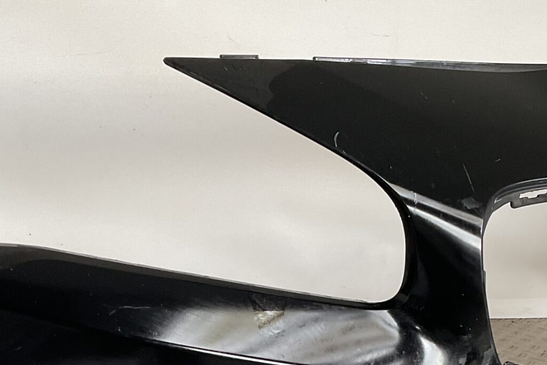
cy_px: 403
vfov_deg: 17.5
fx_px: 1139
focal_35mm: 75
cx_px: 282
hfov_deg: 27.0
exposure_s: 1/50
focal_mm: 3
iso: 40
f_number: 1.8
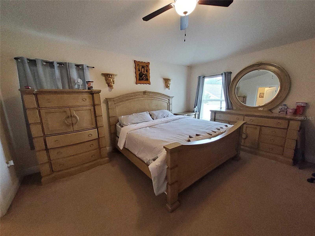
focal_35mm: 13
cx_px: 158
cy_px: 118
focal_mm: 1.13
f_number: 2.2
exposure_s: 1/30
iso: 320
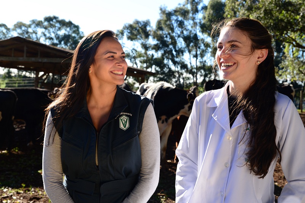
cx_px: 152
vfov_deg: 28.1
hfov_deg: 41.1
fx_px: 407
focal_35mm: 48
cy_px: 102
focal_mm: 48
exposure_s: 1/200
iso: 200
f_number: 8
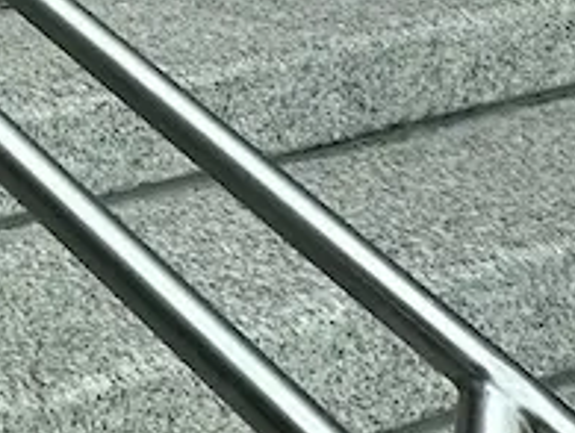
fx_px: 1431
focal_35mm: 86
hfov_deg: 14.1
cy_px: -872
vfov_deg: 11.0
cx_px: -852
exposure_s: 1/387
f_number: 2.2
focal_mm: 2.22
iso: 40
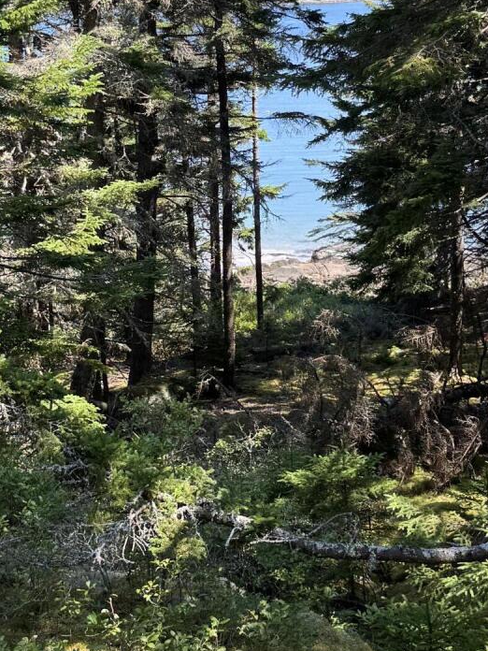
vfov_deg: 27.8
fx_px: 1297
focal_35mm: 69
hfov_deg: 21.3
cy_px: 160
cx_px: 295
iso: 80
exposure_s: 1/514
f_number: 1.78
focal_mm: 6.76
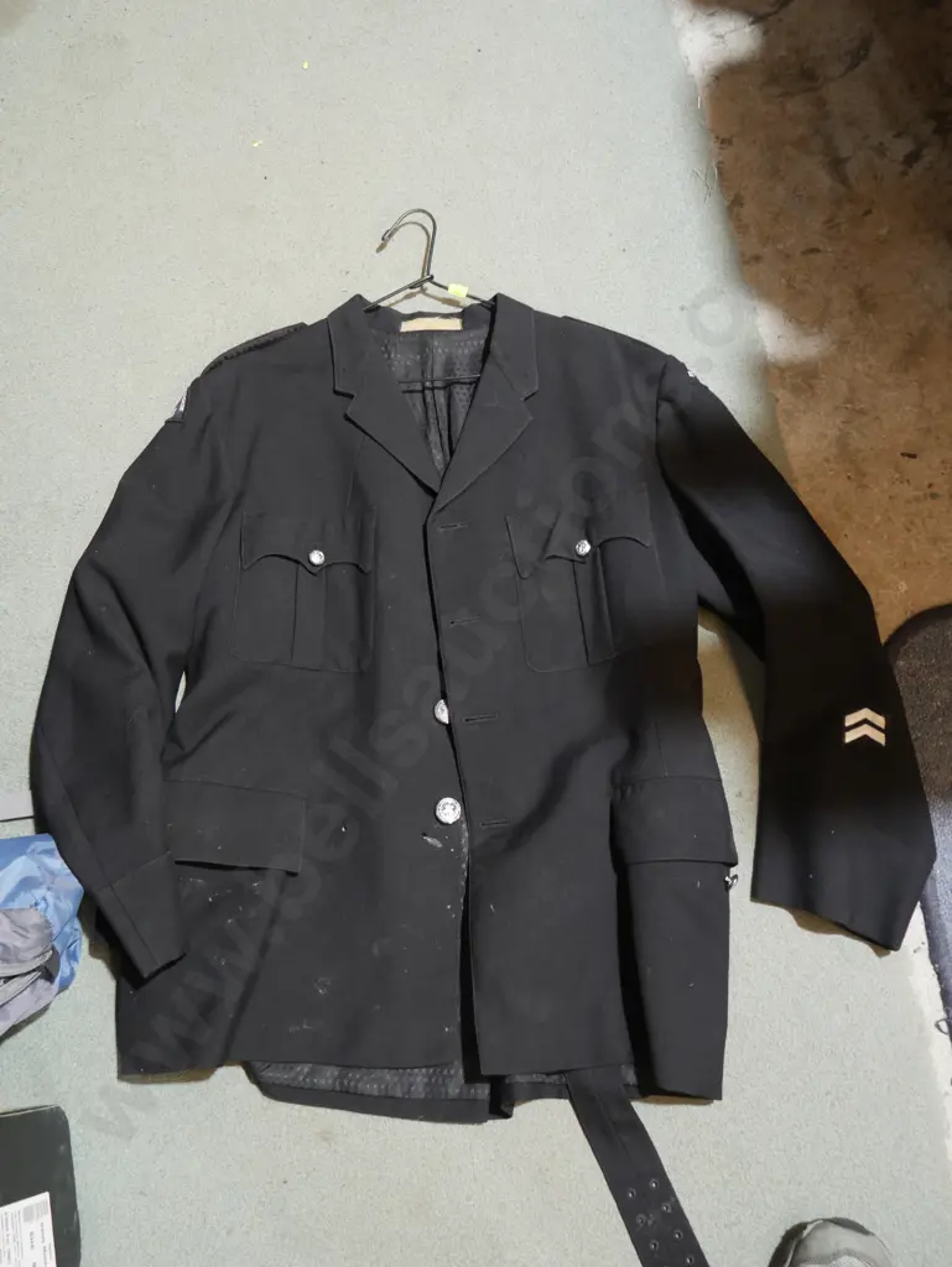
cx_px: 476
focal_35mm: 36
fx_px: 1319
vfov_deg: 51.3
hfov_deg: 39.7
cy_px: 634
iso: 1000
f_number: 4
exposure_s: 1/60
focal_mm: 18
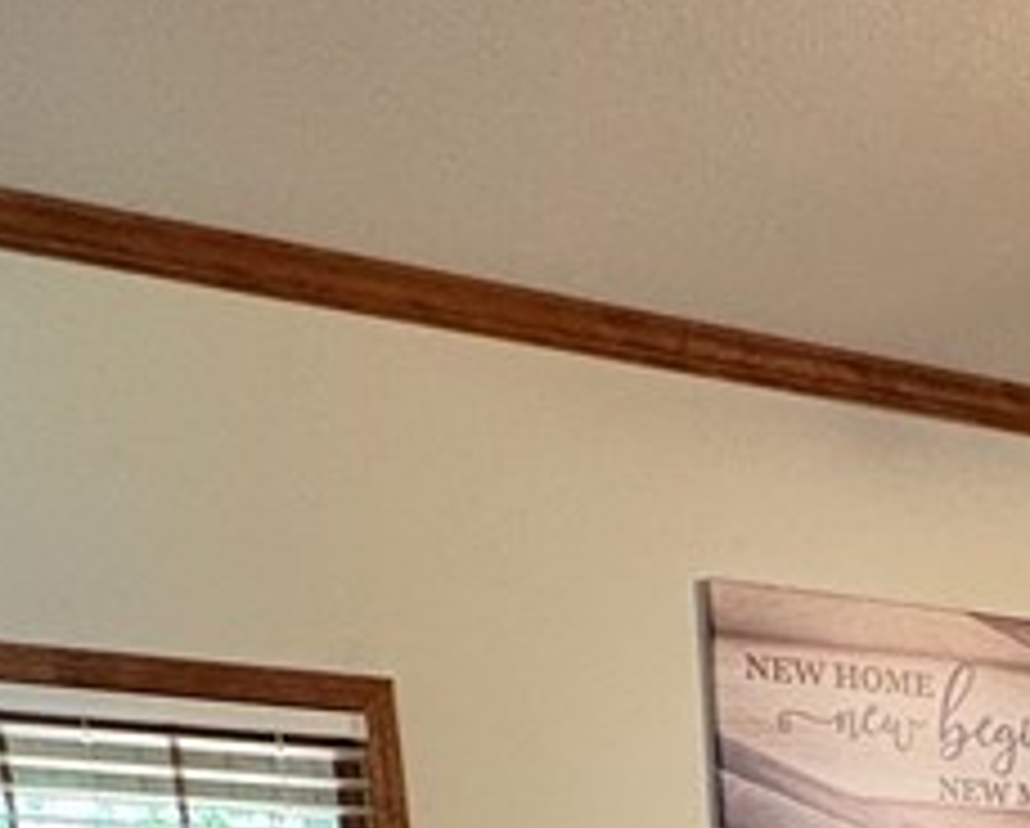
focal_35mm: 61
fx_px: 1863
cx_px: 1264
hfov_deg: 27.0
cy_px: 1552
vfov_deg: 18.6
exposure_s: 1/60
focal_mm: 2.22
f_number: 2.2
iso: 800
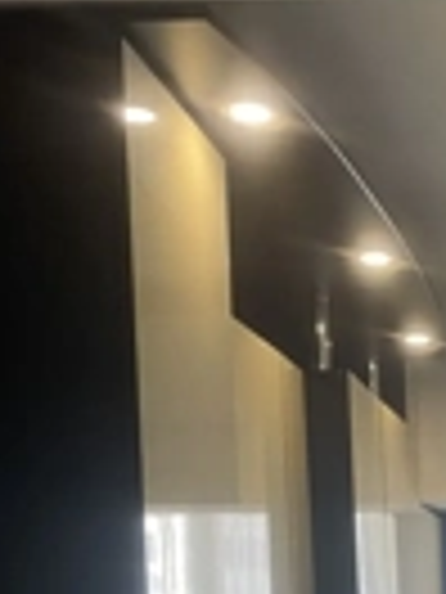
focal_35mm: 79
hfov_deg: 17.4
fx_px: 1357
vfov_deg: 22.3
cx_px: 595
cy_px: 760
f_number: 1.8
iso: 80
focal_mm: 4.25
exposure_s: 1/50
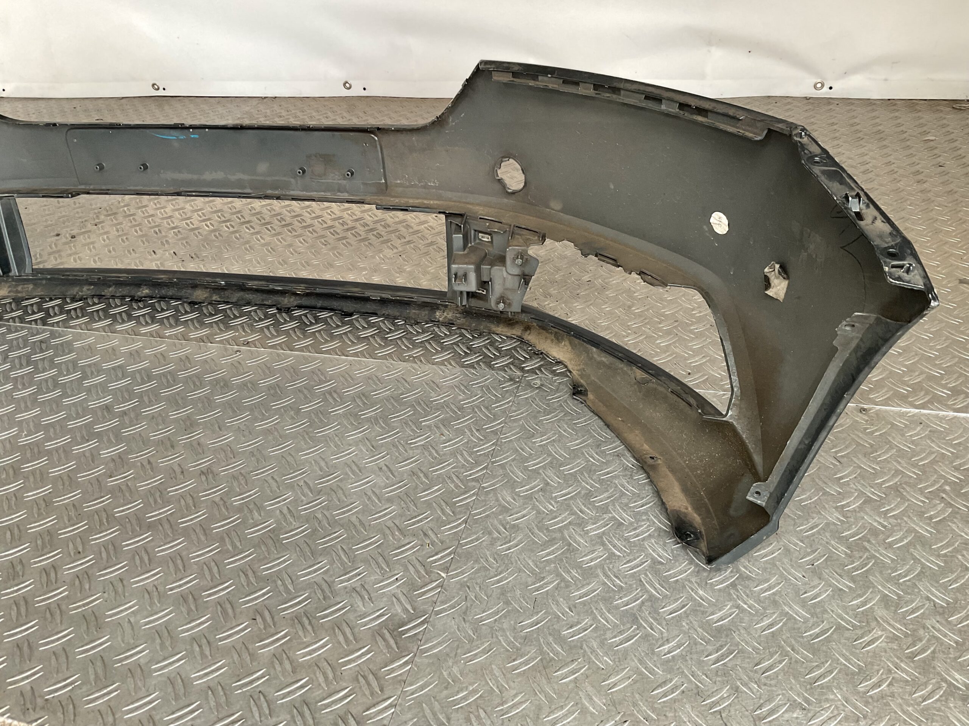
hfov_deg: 61.7
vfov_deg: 48.2
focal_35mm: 29
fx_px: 812
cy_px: 363
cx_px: 484
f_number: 1.8
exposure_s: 1/50
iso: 50
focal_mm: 3
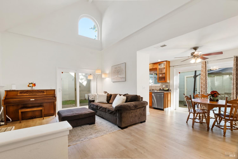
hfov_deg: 100.4
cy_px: 80
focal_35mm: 15
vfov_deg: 77.3
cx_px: 119
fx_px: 99
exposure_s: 1/4
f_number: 8
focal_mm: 10
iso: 250
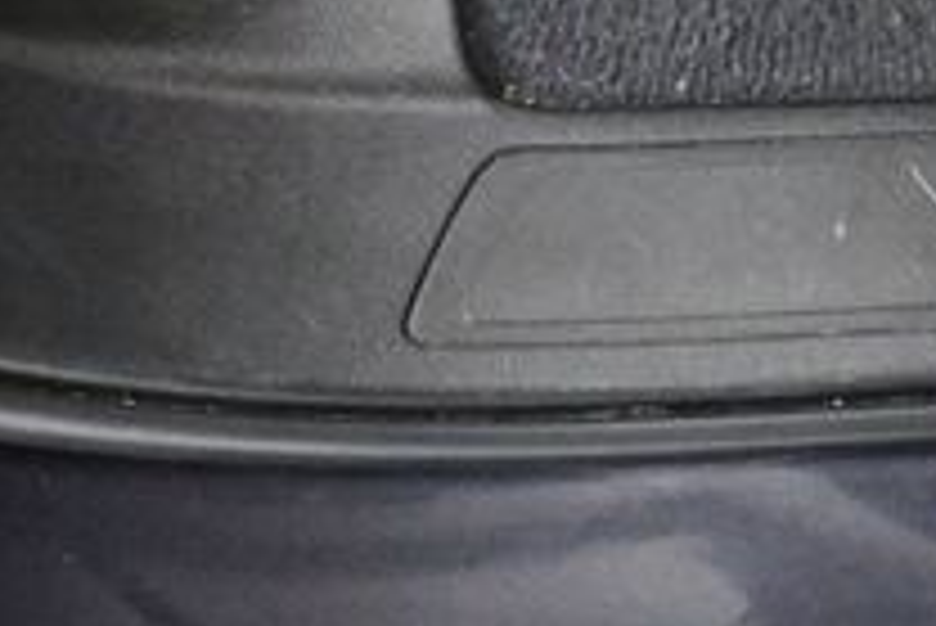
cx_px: 567
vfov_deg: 12.4
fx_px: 2888
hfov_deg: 18.4
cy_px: 311
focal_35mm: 111
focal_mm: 18
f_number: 3.5
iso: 12800
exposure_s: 1/60
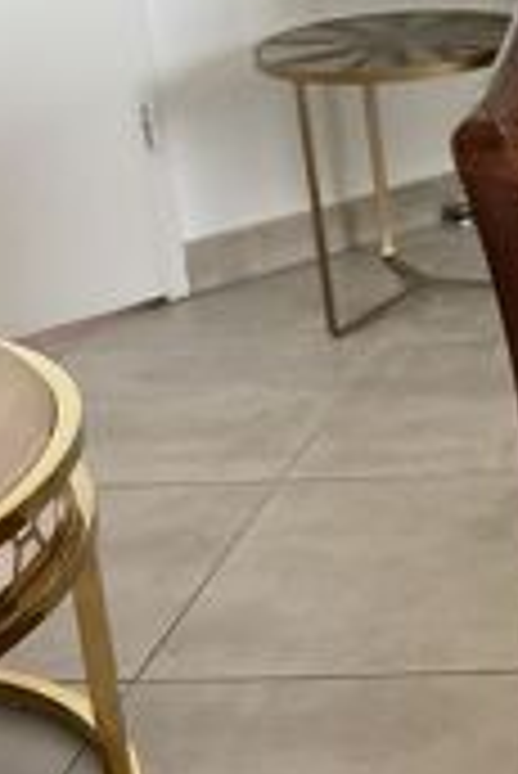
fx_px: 1938
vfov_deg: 22.3
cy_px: 158
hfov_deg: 14.0
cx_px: 838
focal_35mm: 90
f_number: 2.4
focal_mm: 3.3
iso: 125
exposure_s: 1/60
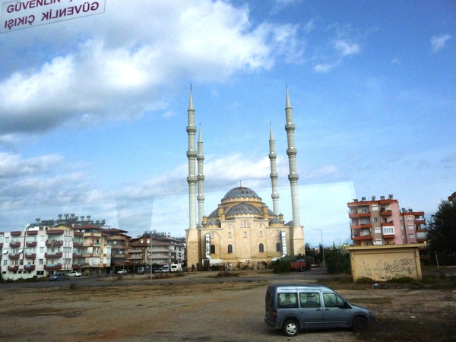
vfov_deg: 46.8
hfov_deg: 60.0
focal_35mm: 30
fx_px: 395
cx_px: 228
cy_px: 171
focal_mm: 5
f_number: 8
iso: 125
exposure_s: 1/500
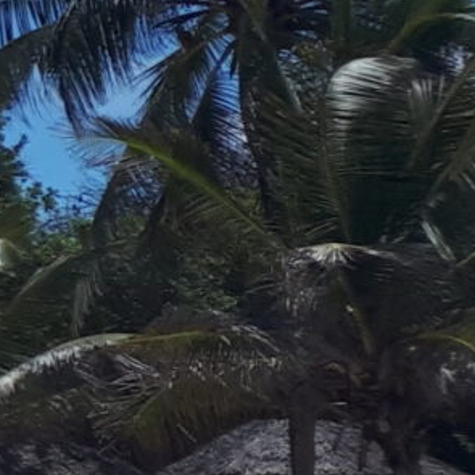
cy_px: 182
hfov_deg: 6.9
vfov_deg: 8.5
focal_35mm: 207
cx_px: -1296
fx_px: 3214
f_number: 1.9
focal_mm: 3.6
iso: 40
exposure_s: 1/2584
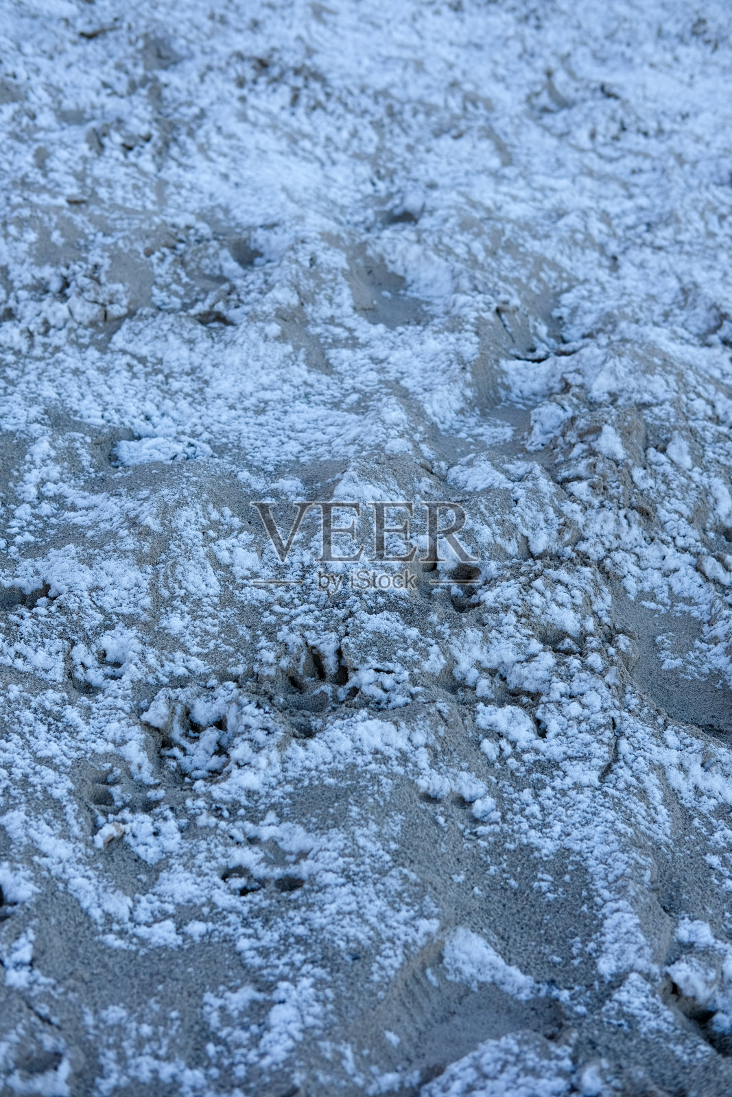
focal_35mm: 53
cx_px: 366
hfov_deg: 25.5
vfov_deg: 37.5
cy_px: 548
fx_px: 1616
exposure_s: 1/200
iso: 100
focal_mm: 35
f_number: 4
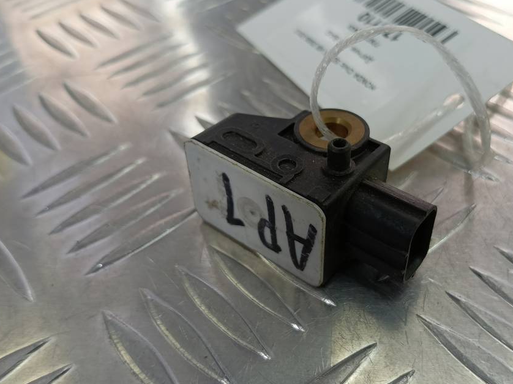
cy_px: 199
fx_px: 489
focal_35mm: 33
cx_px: 306
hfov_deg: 55.0
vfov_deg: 42.9
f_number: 1.6
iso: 104
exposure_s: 1/100
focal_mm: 4.11
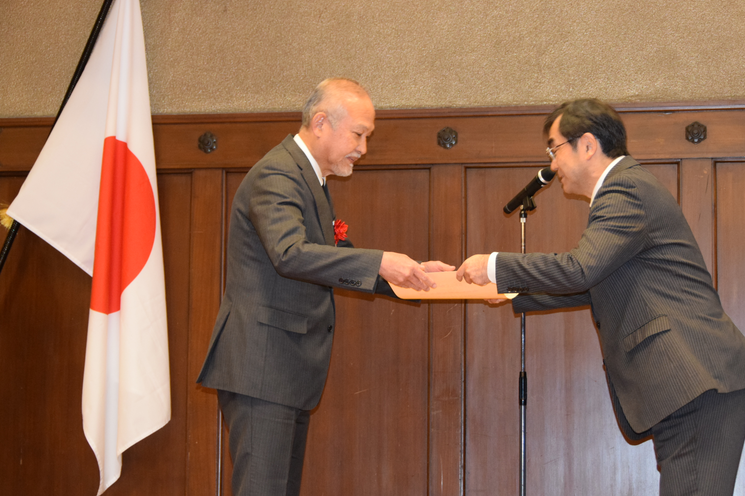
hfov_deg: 22.2
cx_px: 406
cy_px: 248
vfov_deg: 14.9
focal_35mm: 92
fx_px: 1895
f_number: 4.8
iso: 2500
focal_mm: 55
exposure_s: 1/60
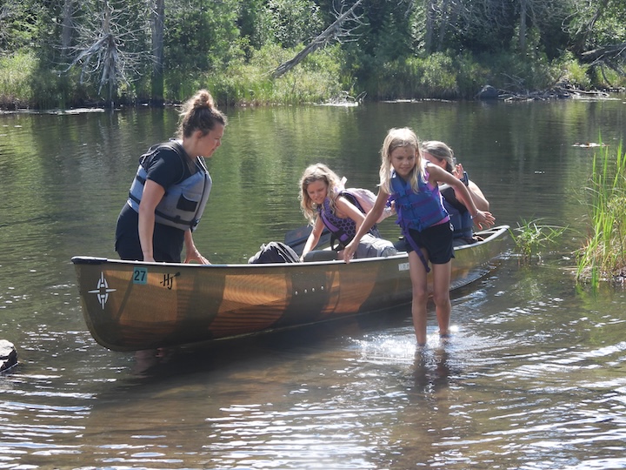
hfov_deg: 23.0
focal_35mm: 85
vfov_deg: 17.4
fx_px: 1537
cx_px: 313
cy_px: 235
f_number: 4
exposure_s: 1/320
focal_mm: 15.2
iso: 100
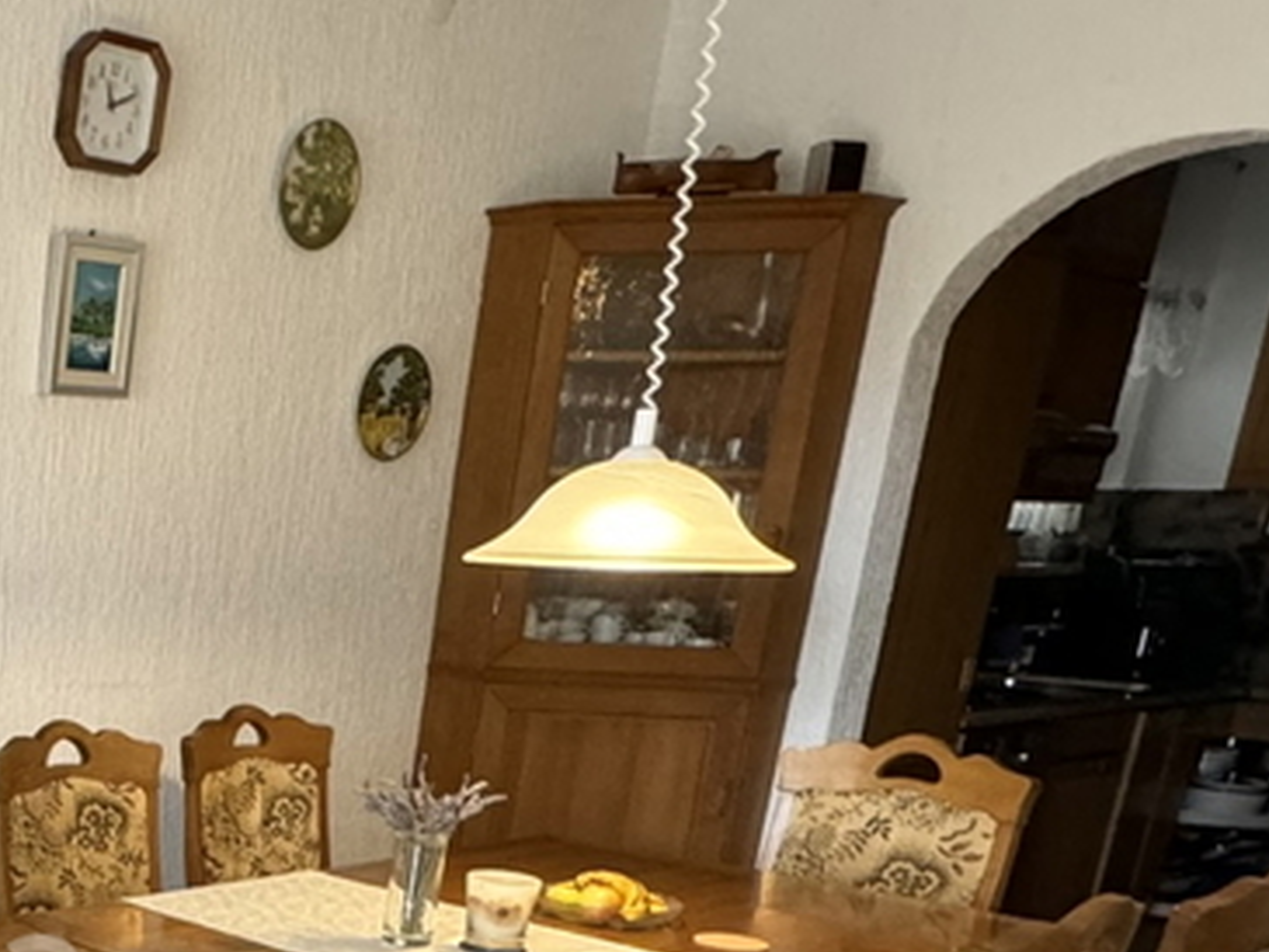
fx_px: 1687
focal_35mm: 46
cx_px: -341
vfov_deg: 29.2
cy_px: 980
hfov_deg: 32.2
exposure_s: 1/74
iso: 320
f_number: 2.2
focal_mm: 2.22
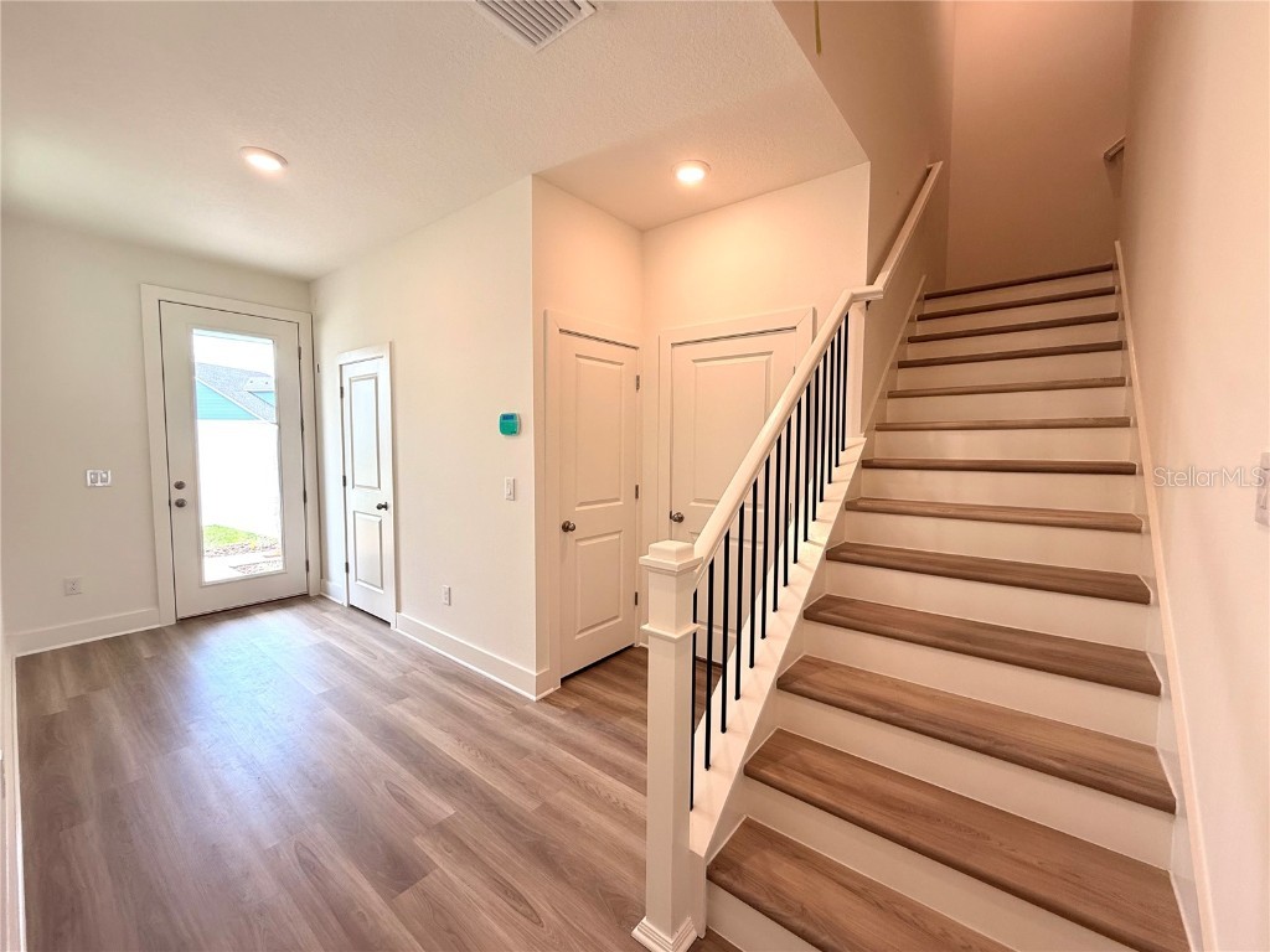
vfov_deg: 85.7
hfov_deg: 102.1
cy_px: 476
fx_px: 514
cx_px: 635
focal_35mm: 14
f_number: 2.2
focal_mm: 2.22
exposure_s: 1/120
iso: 80
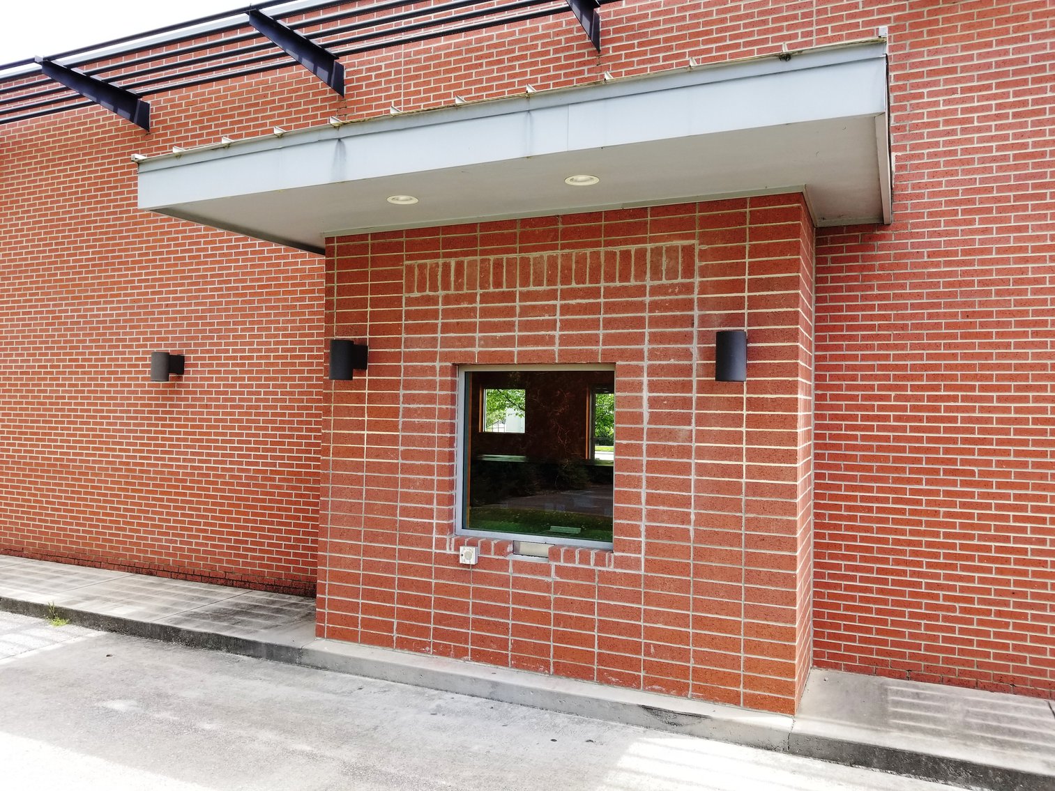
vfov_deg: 53.1
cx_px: 528
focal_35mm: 26
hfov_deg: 67.3
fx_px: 792
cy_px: 396
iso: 50
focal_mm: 4.25
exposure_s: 1/485
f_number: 1.7
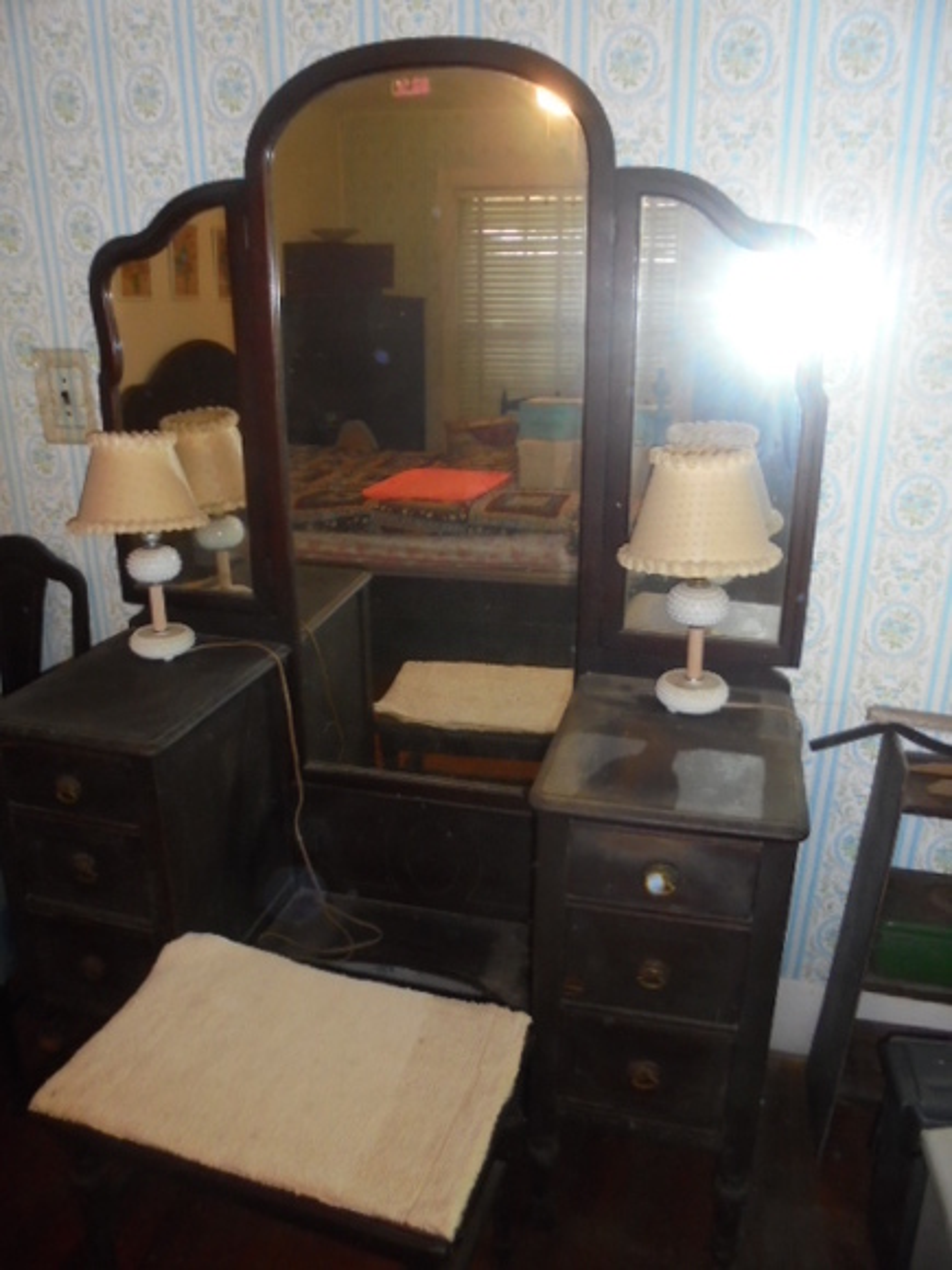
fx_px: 953
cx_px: 476
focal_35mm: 26
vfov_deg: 67.3
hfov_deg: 53.1
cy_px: 635
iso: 400
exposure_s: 1/30
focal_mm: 4.6
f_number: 3.5
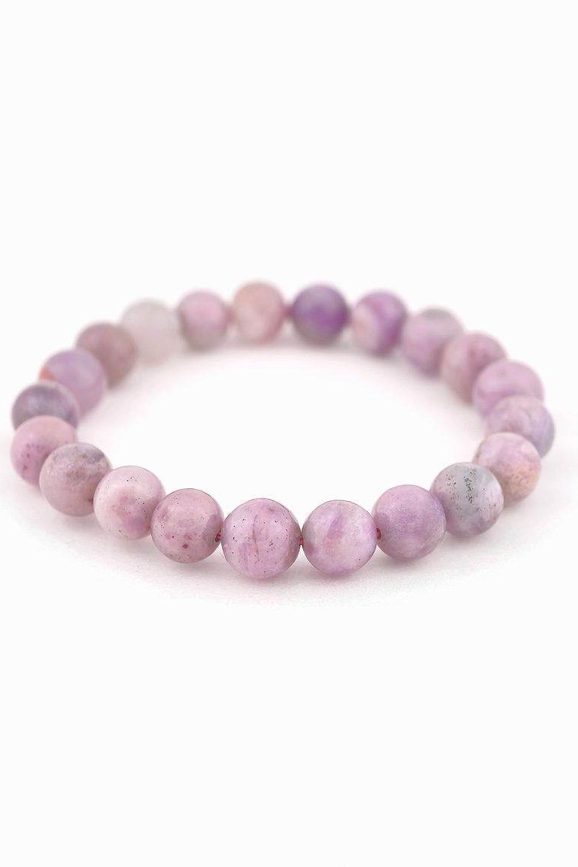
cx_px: 289
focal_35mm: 89
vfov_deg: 22.9
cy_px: 434
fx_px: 2143
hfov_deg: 15.4
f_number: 2.67
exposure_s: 1/161
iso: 125
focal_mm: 22.48
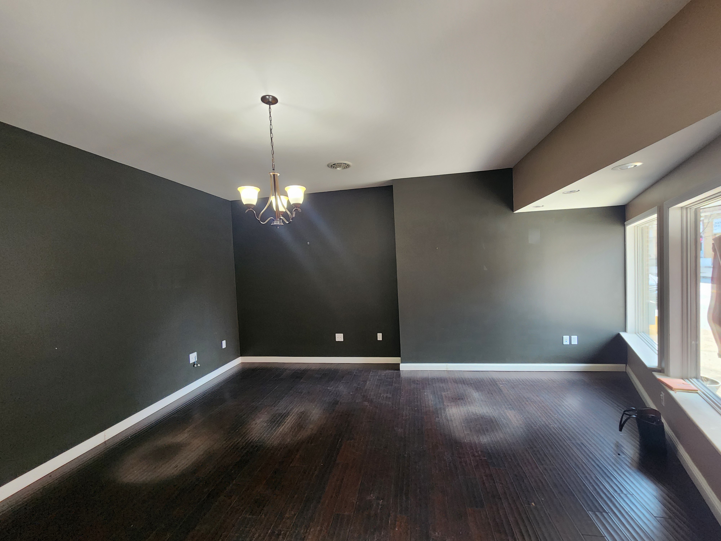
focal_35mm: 13
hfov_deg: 106.2
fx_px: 271
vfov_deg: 89.9
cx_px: 360
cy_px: 270
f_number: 2.2
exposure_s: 1/60
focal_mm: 2.2
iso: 320
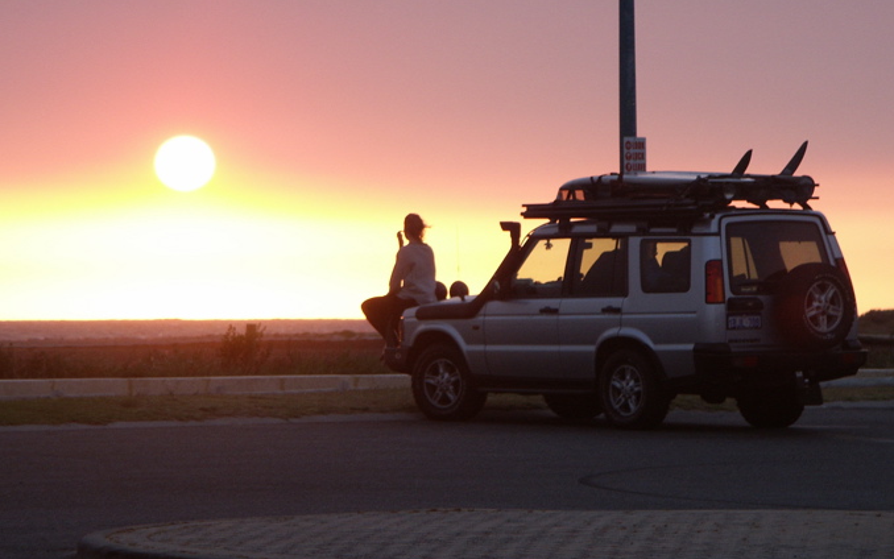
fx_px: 6068
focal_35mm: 249
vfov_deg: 5.3
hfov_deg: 8.4
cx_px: 506
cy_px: 232
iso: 100
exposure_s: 1/180
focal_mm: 50.48
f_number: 3.5
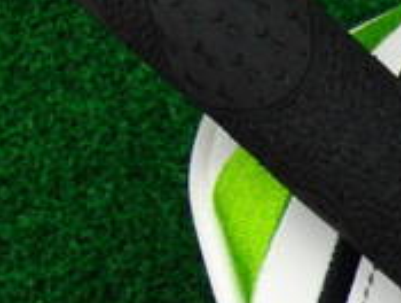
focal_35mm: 135
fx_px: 1567
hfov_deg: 13.5
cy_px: 402
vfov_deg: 10.8
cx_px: 655
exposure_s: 1/80
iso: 400
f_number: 3.6
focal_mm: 6.42
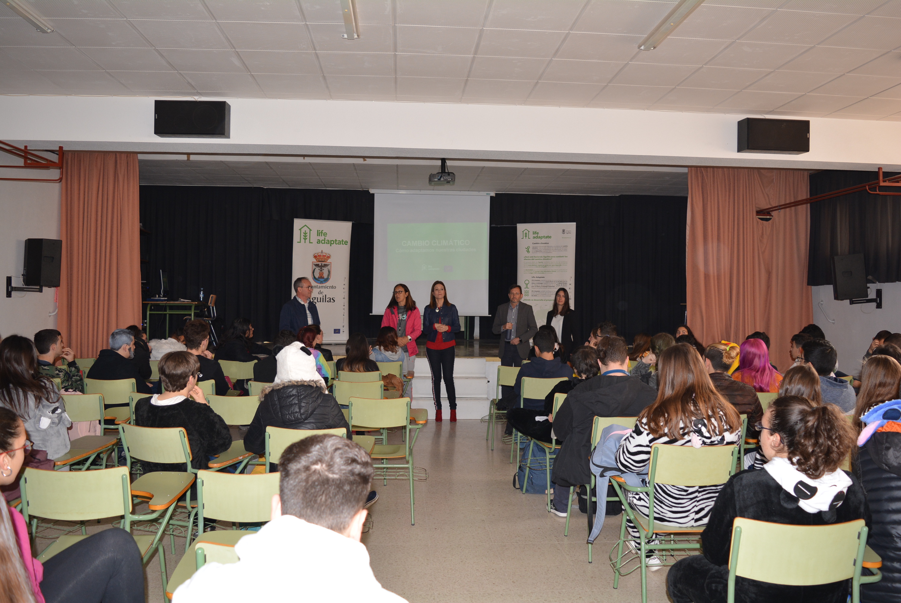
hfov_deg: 61.9
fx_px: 751
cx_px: 450
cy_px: 302
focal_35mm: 30
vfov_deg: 43.7
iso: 400
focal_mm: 20
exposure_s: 1/60
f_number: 4
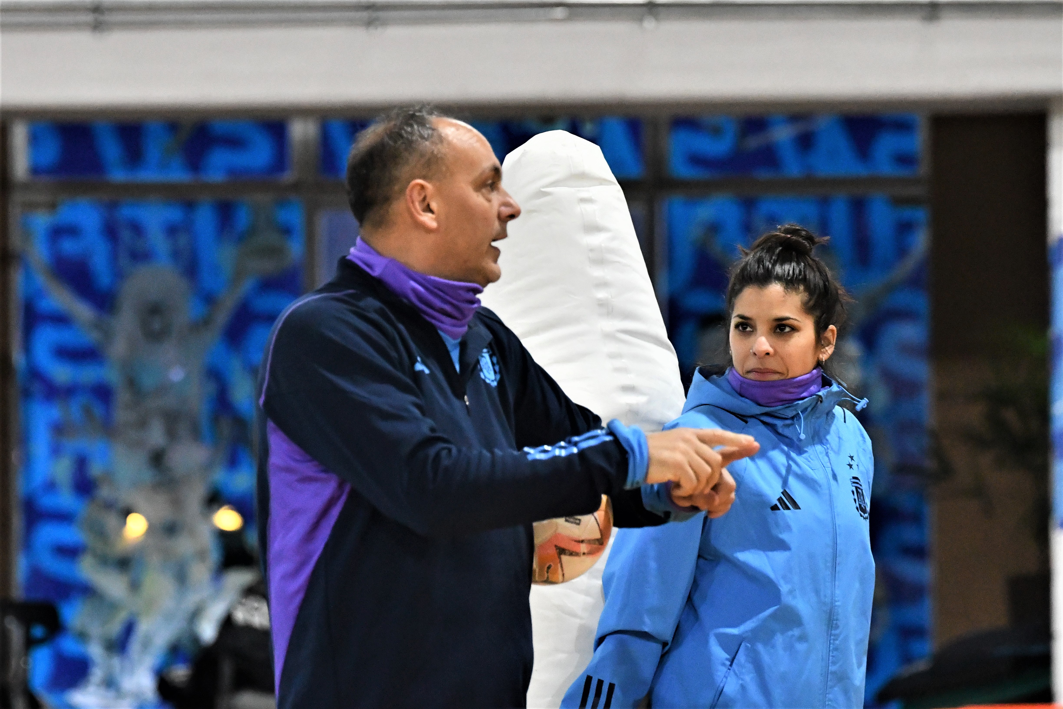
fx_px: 6408
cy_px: 354
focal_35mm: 217
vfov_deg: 6.3
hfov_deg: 9.5
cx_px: 532
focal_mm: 145
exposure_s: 1/800
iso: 4000
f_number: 3.5
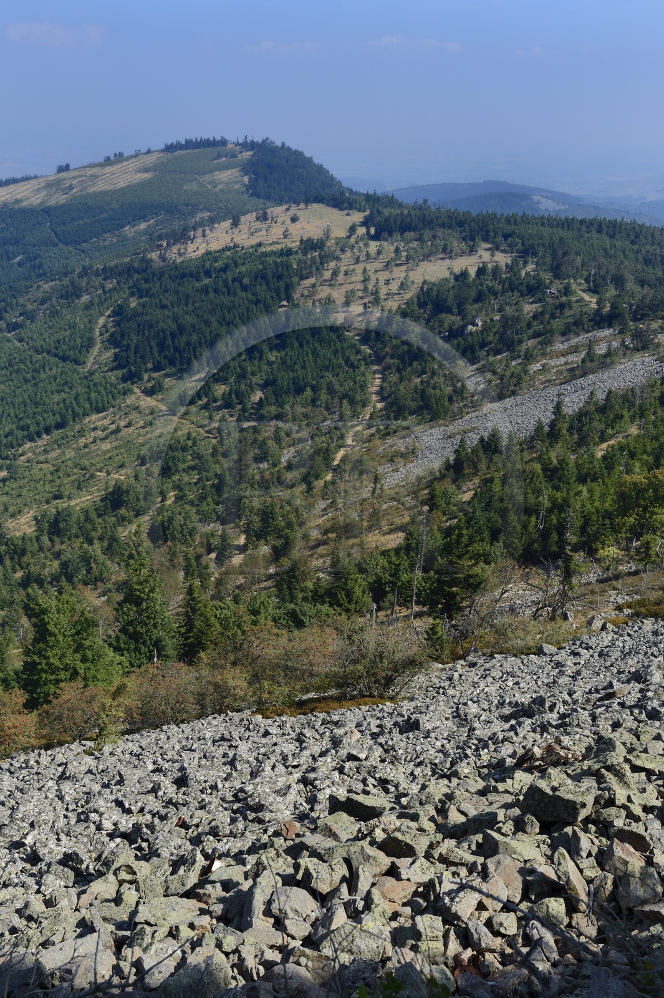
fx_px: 1246
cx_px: 332
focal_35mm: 45
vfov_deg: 43.6
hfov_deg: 29.8
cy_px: 499
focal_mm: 45
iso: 200
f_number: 10
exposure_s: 1/320
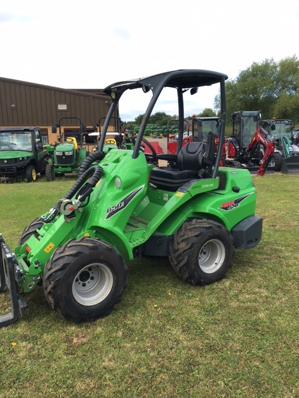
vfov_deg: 61.7
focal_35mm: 29
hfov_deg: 48.2
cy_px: 199
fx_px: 334
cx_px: 150
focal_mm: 4.15
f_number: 2.2
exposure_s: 1/432
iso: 25
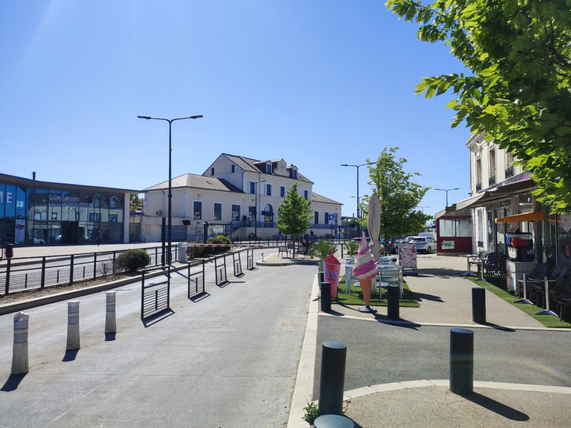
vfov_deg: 56.8
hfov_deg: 71.6
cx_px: 286
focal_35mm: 24
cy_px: 214
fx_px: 396
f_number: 1.89
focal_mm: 5.89
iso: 50
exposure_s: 1/777
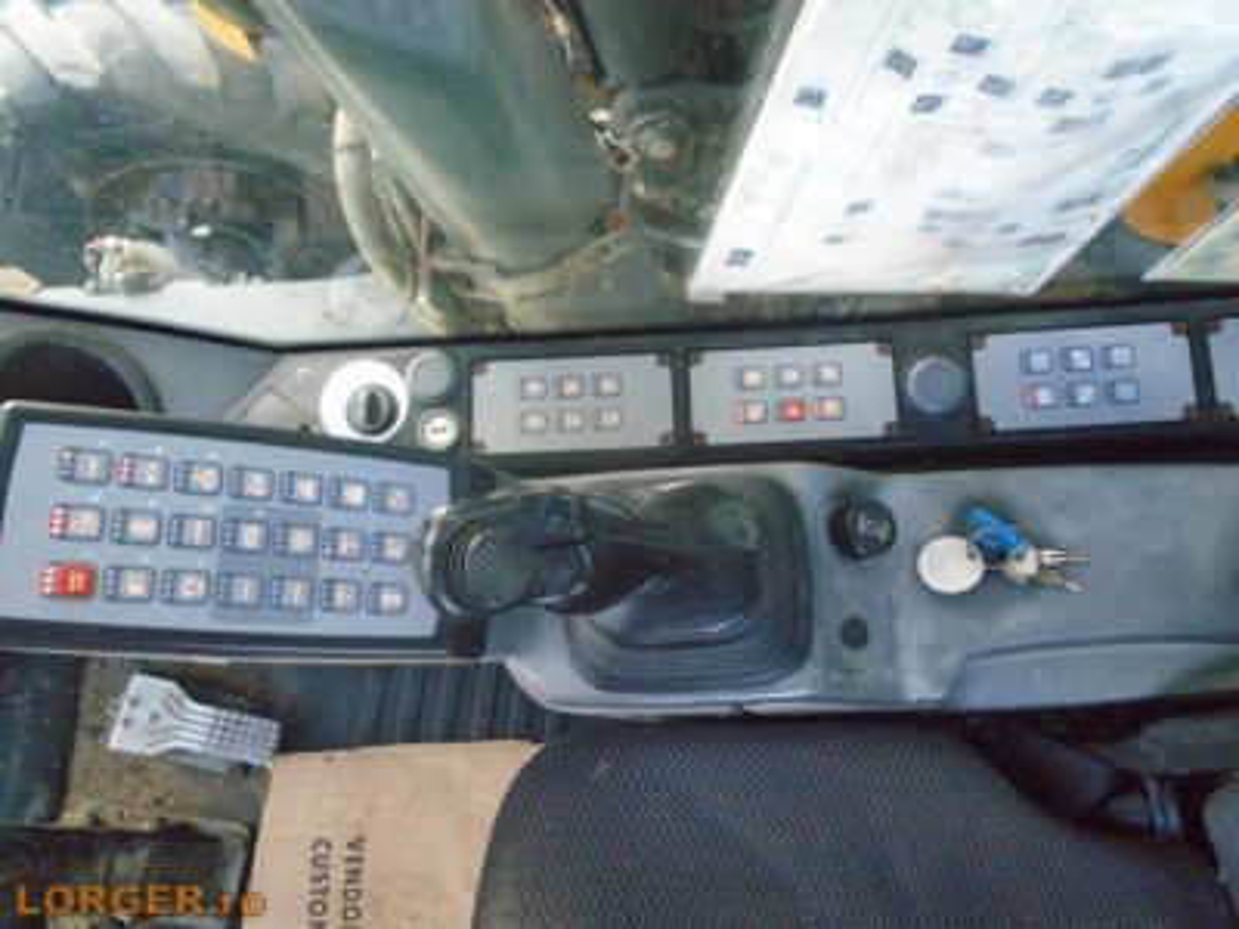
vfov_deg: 53.1
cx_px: 620
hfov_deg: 67.3
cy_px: 464
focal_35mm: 26
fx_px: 931
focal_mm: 4.6
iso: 800
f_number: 3.2
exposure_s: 1/200
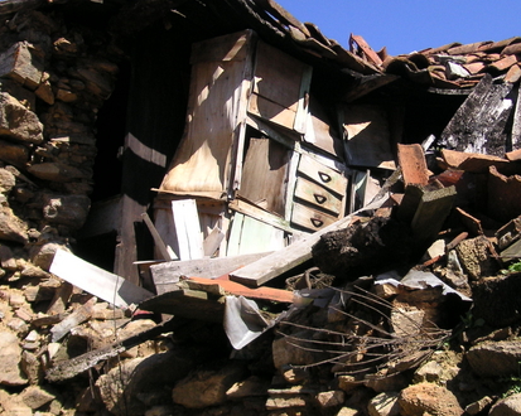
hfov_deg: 33.5
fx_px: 863
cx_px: 313
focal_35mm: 56
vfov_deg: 27.1
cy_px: 251
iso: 50
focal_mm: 6.1
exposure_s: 1/750
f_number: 2.8
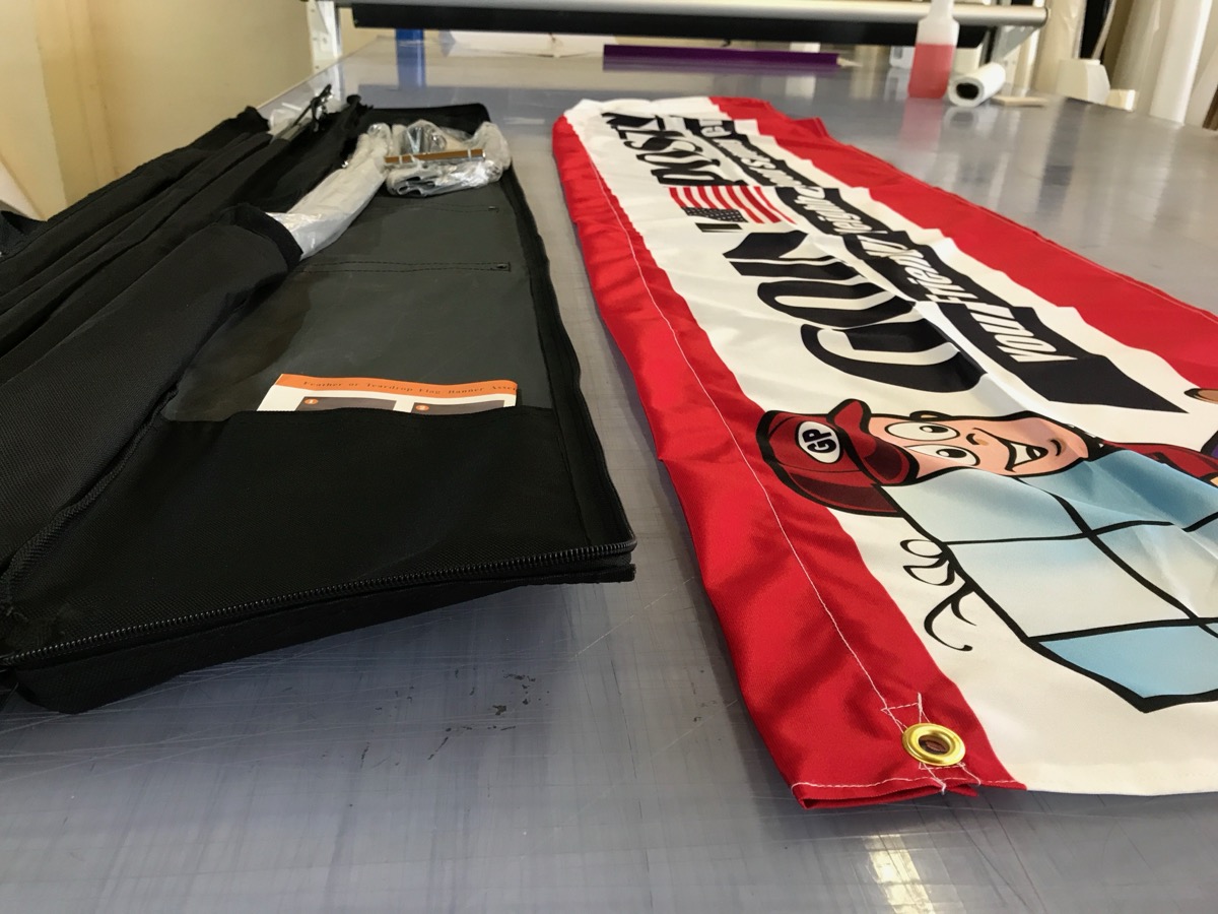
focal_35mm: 28
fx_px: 985
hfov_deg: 63.4
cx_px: 609
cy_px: 457
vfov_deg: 49.7
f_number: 1.8
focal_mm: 3.99
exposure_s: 1/20
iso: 40
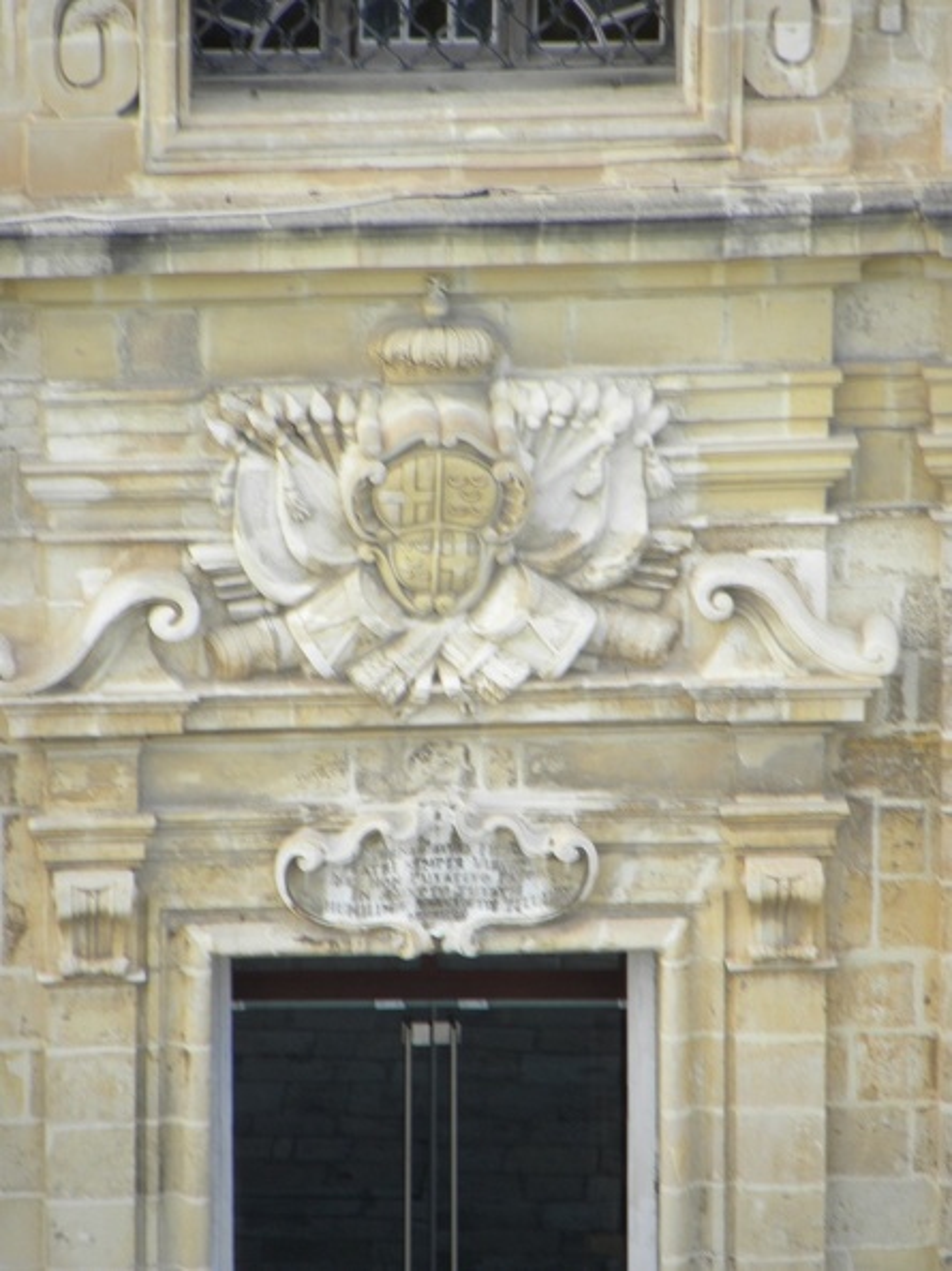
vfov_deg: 3.2
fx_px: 22898
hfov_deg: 2.4
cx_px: 476
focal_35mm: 624
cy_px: 636
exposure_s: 1/60
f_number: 5
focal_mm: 110.4
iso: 71
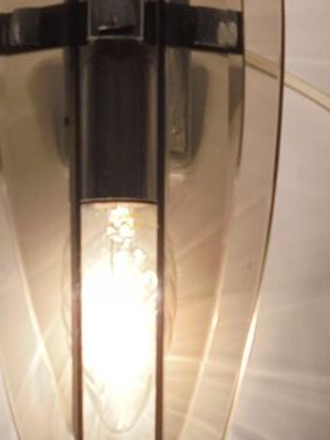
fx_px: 1080
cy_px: 76
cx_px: 124
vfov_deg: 22.6
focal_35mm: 85
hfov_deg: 17.3
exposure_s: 1/200
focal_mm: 6.1
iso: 100
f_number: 4
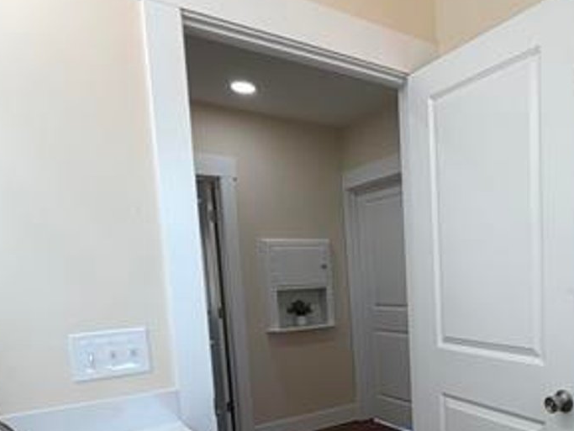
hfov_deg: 53.5
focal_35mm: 31
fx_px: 514
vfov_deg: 44.1
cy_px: 318
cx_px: 477
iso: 40
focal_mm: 2.22
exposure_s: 1/120
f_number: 2.2
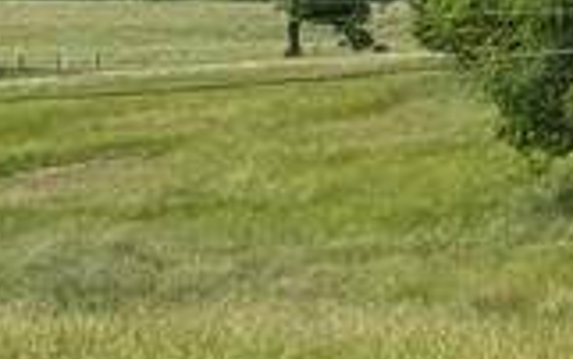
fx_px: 2532
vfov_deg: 8.1
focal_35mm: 162
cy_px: 75
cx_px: 968
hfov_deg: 12.1
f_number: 1.78
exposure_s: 1/3413
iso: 80
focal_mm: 6.76
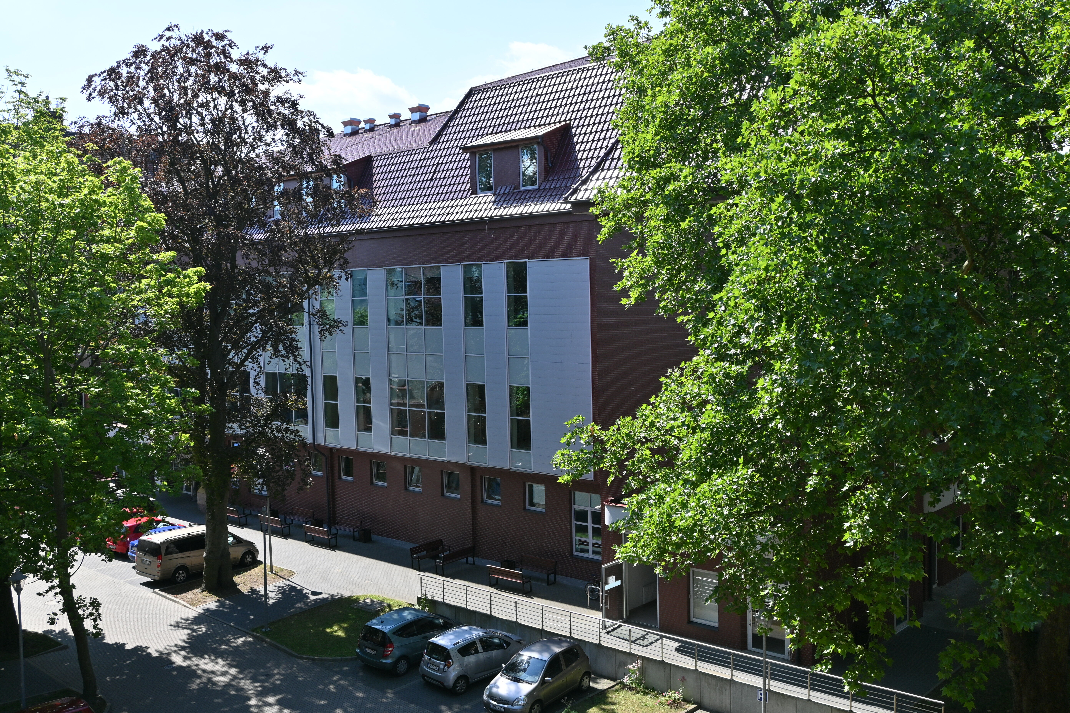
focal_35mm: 34
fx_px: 1003
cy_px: 356
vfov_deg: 39.1
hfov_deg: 56.1
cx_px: 535
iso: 100
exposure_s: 1/320
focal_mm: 22.5
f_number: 6.3
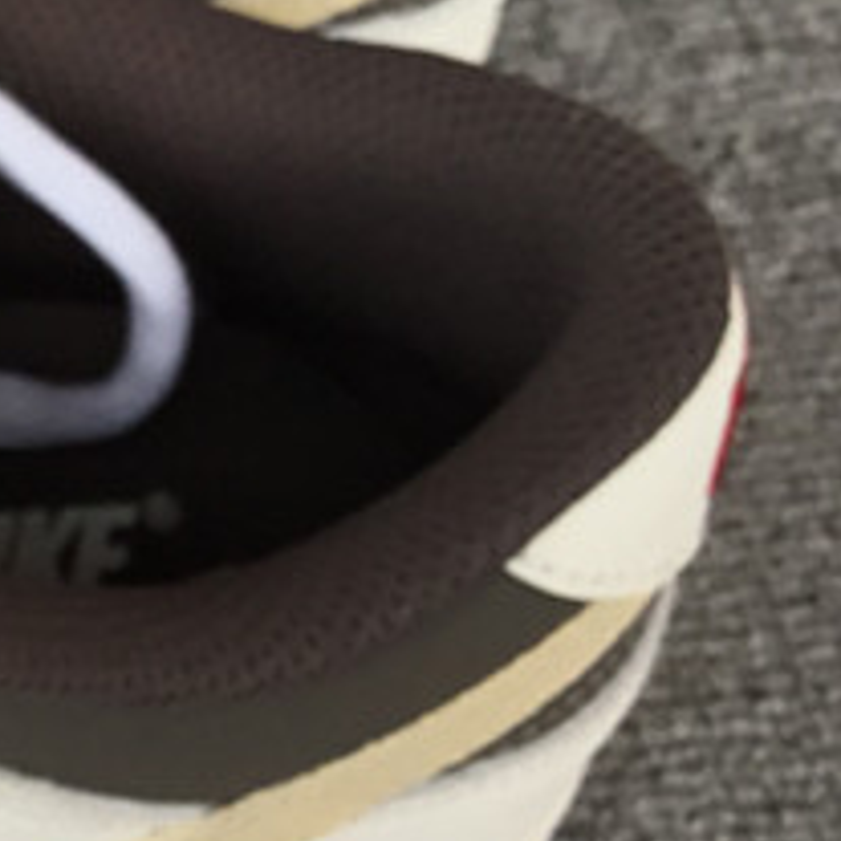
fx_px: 3271
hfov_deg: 13.6
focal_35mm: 119
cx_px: -512
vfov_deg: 14.5
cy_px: 30
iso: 25
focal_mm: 3.3
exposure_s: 1/100
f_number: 2.4
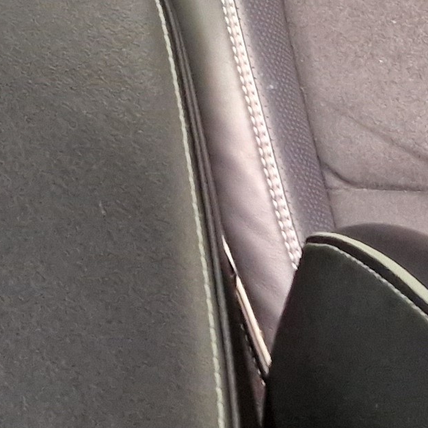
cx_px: -129
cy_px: -593
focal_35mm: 130
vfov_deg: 11.2
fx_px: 1819
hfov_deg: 13.0
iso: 640
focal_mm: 5.4
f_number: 1.8
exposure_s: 1/100
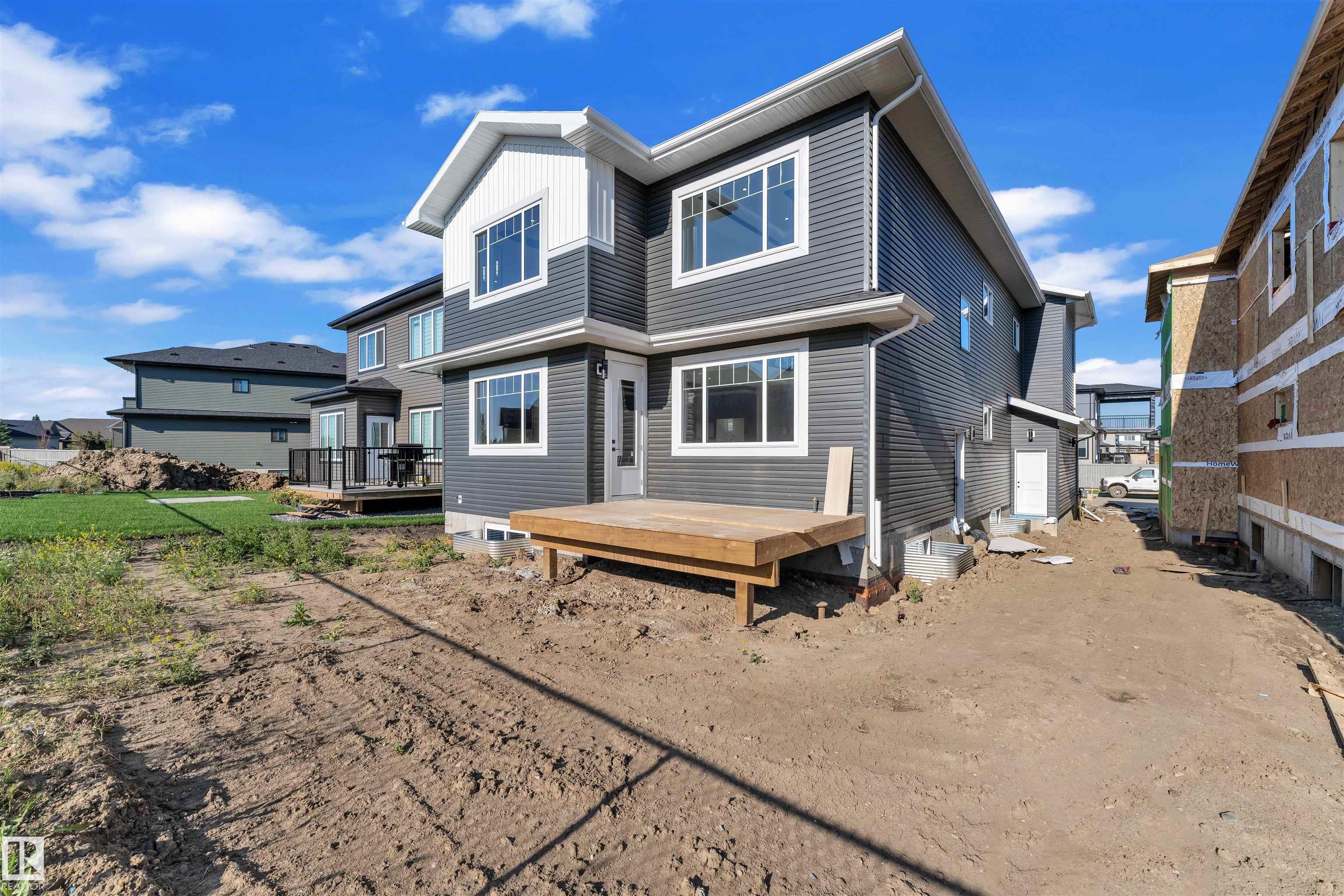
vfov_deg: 81.2
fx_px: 523
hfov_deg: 104.3
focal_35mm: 14
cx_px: 672
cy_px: 448
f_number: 6.3
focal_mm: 14
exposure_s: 1/2500
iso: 400
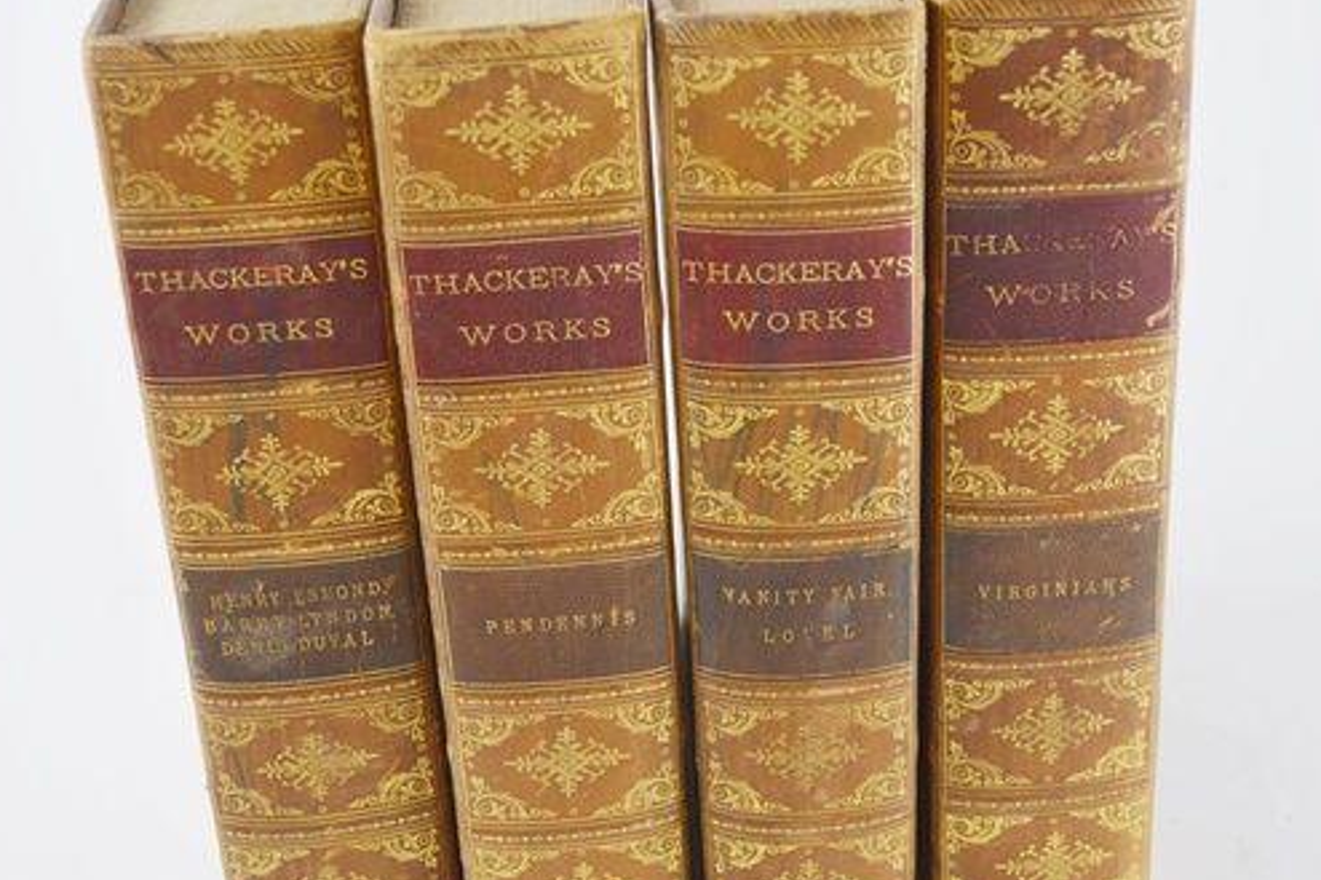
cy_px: 382
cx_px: 682
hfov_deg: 32.4
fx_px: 2274
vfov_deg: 21.9
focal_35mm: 62
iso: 280
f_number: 5.6
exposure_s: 1/125
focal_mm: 34
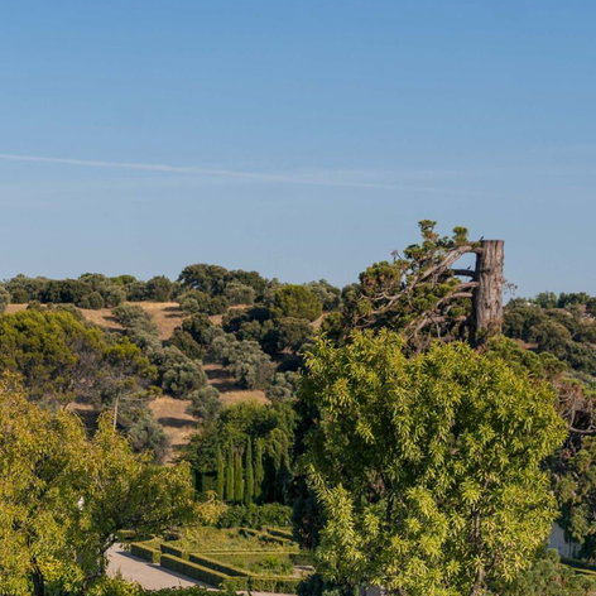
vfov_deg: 16.2
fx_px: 2061
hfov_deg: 16.3
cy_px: 563
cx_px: 121
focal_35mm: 106
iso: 100
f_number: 5
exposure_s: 1/400
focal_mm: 38.3
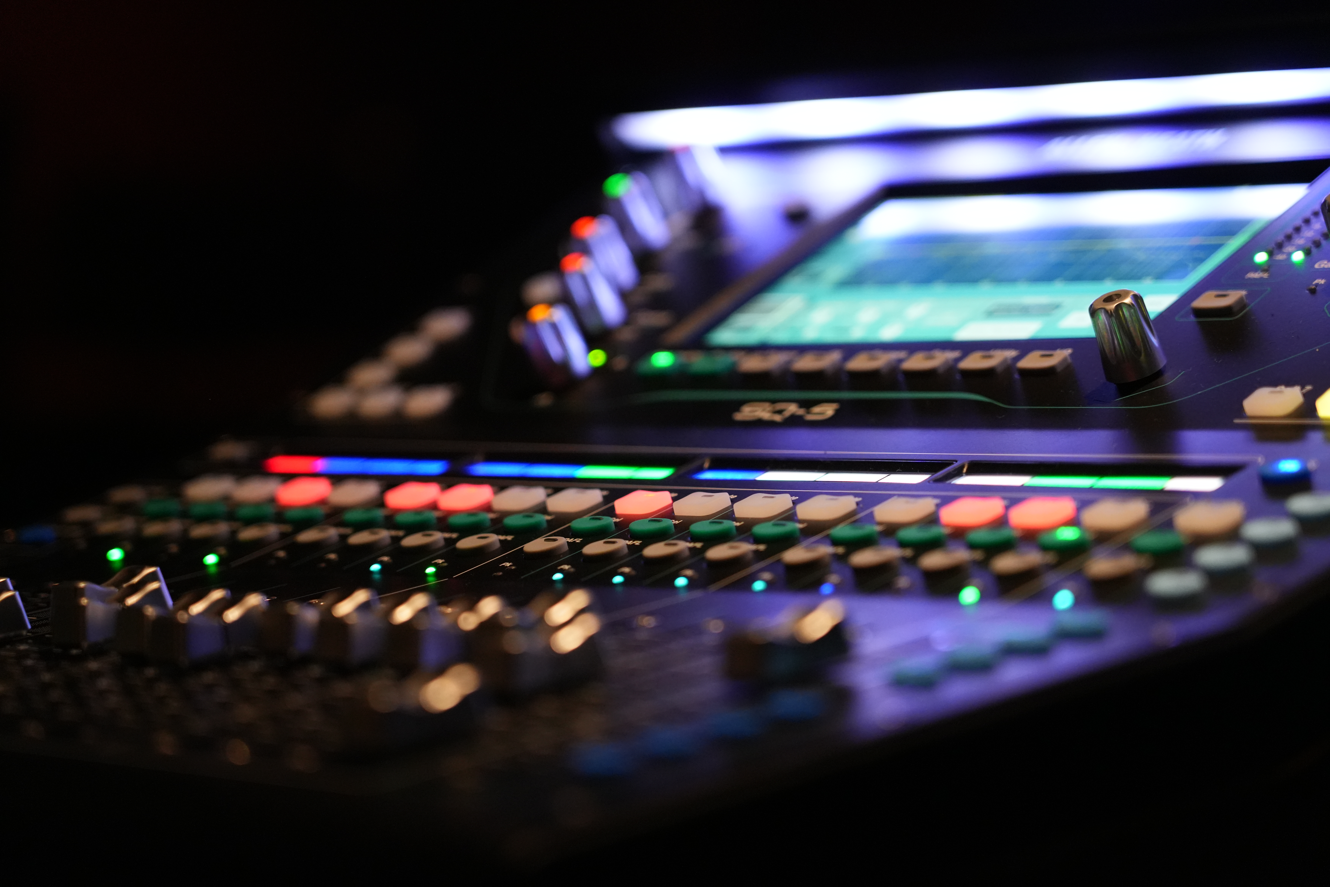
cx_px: 665
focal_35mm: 105
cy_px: 444
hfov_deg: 19.5
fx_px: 3879
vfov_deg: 13.0
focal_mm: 105
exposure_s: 1/160
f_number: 4
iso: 5000
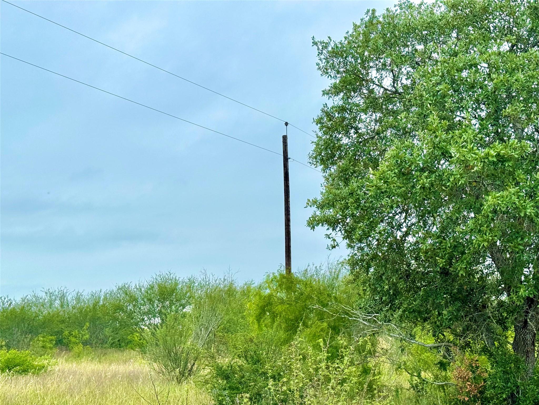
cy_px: 202
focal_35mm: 48
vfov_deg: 30.3
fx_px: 747
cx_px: 270
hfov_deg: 39.7
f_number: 1.78
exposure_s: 1/1312
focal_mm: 6.76
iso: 64
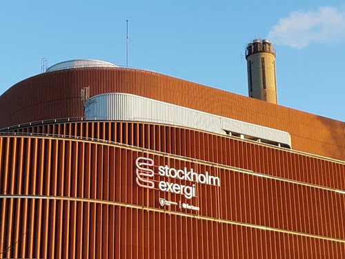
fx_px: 259
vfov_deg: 53.1
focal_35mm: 26
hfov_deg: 67.3
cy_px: 130
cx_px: 172
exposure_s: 1/228
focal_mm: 3.93
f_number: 1.7
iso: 40
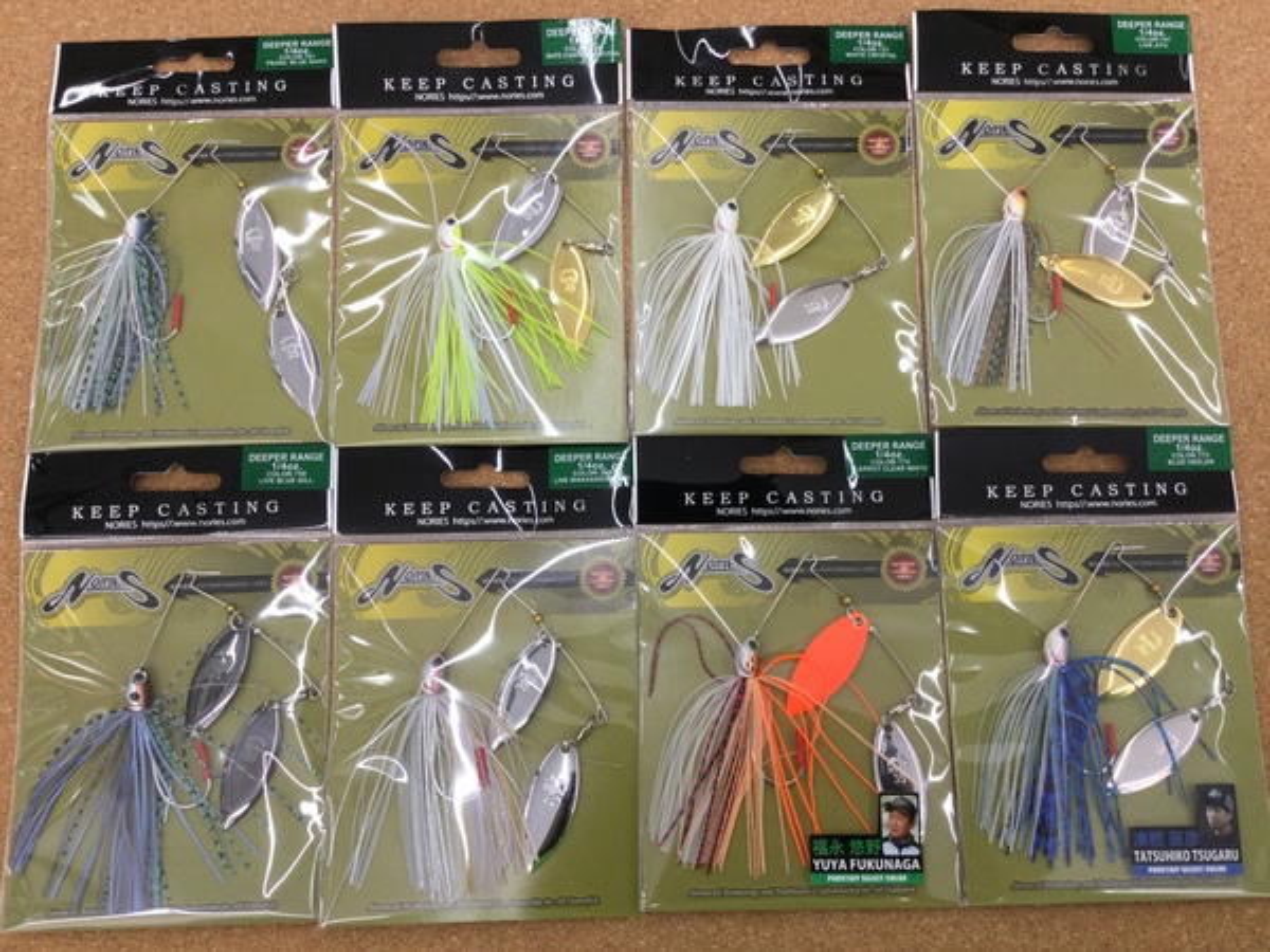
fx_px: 1137
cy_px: 476
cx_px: 635
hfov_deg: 58.4
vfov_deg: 45.4
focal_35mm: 31
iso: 32
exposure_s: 1/40
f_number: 2.4
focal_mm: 3.3
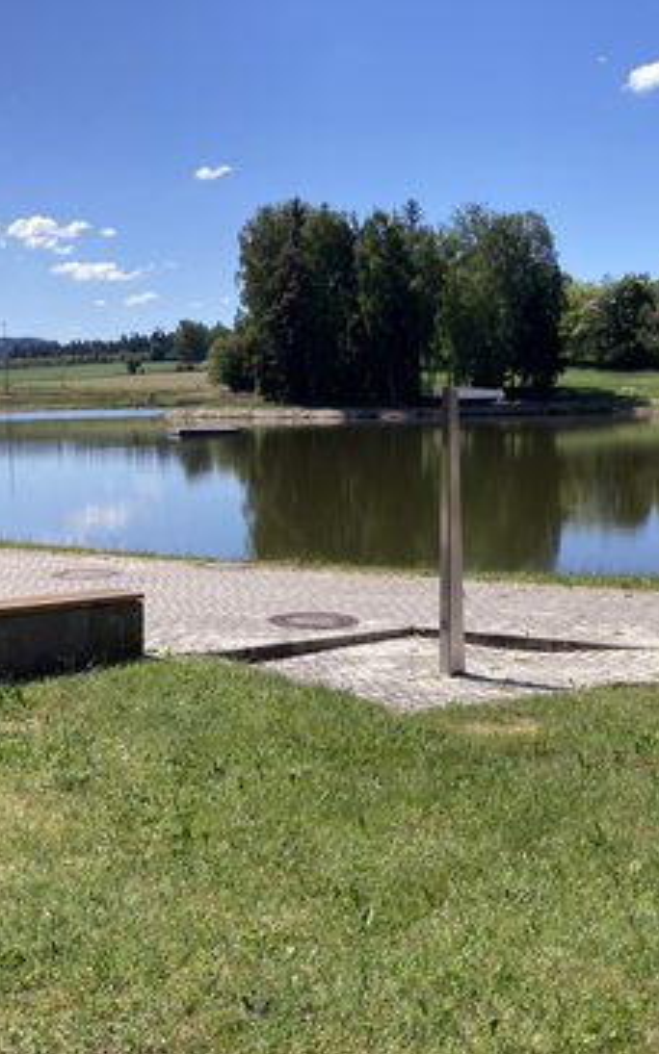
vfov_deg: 49.3
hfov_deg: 31.8
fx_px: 1150
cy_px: 527
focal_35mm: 40
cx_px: 422
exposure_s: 1/1656
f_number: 1.8
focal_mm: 3.99
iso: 20
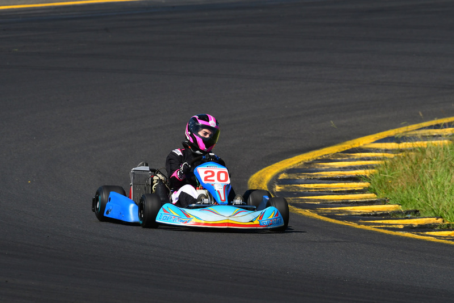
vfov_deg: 1.8
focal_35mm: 750
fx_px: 9461
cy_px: 152
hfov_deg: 2.7
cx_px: 227
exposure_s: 1/640
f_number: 11
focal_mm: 500
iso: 400
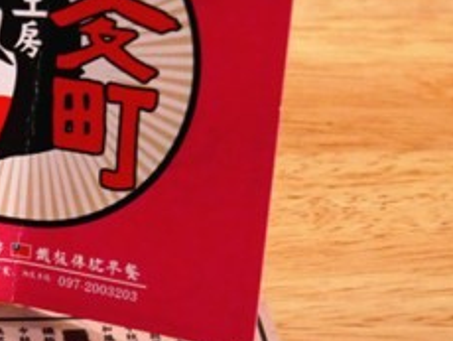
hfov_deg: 13.1
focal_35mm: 146
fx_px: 1913
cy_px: 260
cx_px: -130
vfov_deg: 10.2
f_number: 4.3
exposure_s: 1/80
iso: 3200
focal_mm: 28
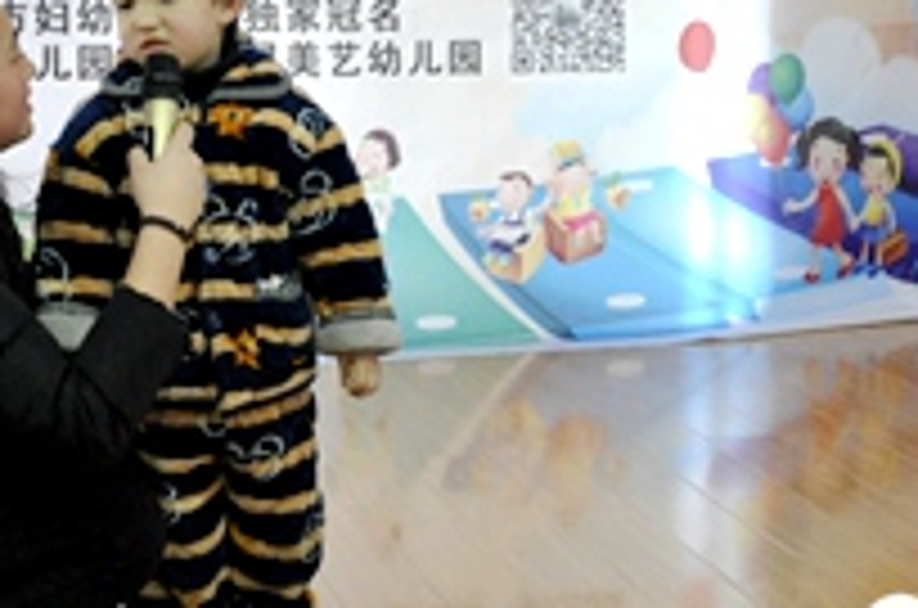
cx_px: 140
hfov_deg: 24.6
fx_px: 2061
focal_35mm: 81
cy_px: 122
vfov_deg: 16.6
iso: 1600
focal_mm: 22
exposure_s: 1/45
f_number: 3.5
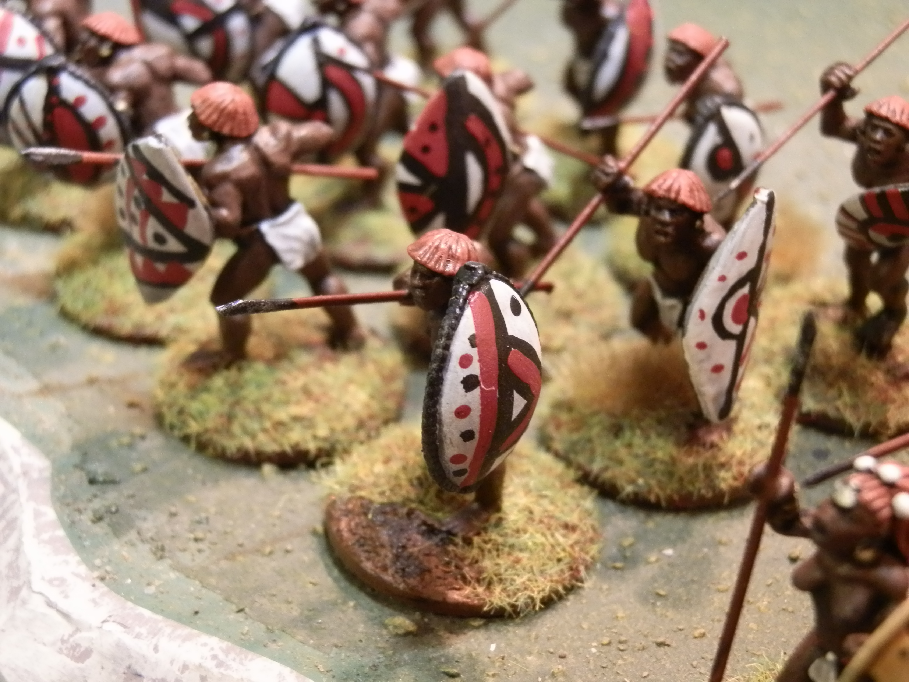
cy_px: 341
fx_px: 1602
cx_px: 454
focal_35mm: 61
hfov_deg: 31.7
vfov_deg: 24.0
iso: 400
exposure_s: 1/15
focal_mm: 10.99
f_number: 3.7
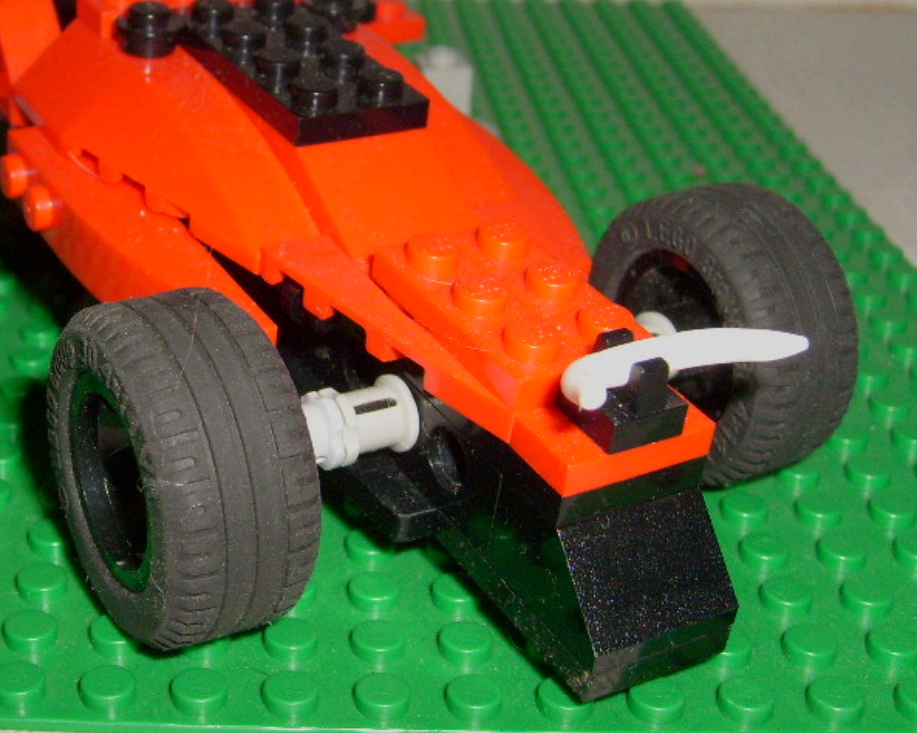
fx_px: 1601
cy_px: 215
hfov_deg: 31.4
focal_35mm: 59
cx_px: 221
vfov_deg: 25.6
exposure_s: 1/45
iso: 100
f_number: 2.8
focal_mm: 5.8
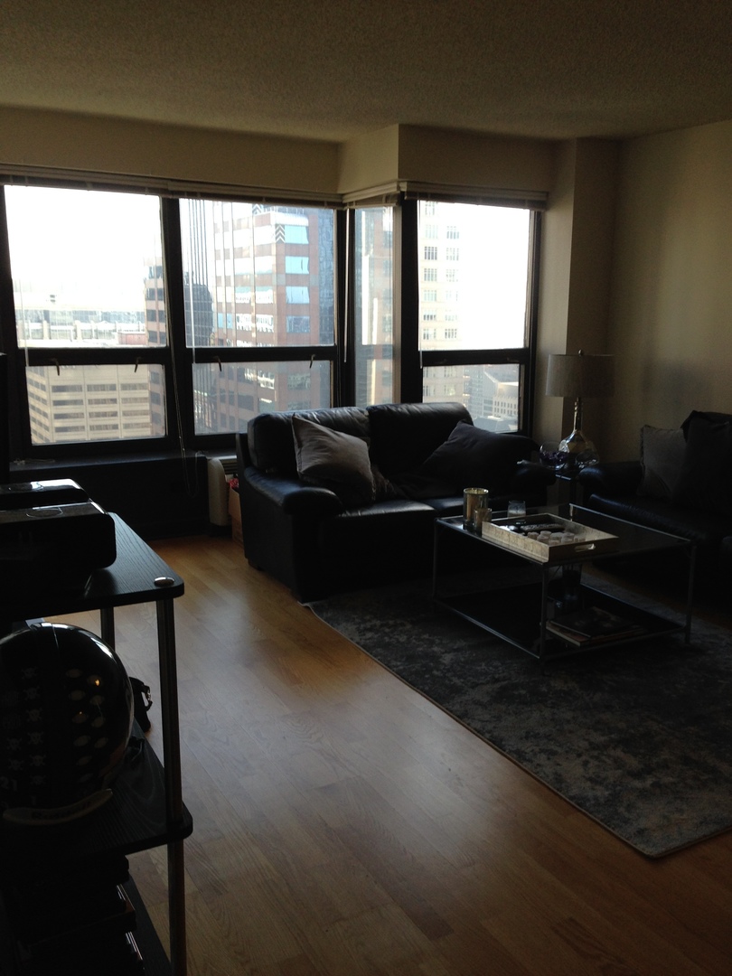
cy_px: 488
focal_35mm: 33
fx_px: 930
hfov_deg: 42.9
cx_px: 366
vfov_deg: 55.4
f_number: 2.4
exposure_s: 1/120
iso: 80
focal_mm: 4.12
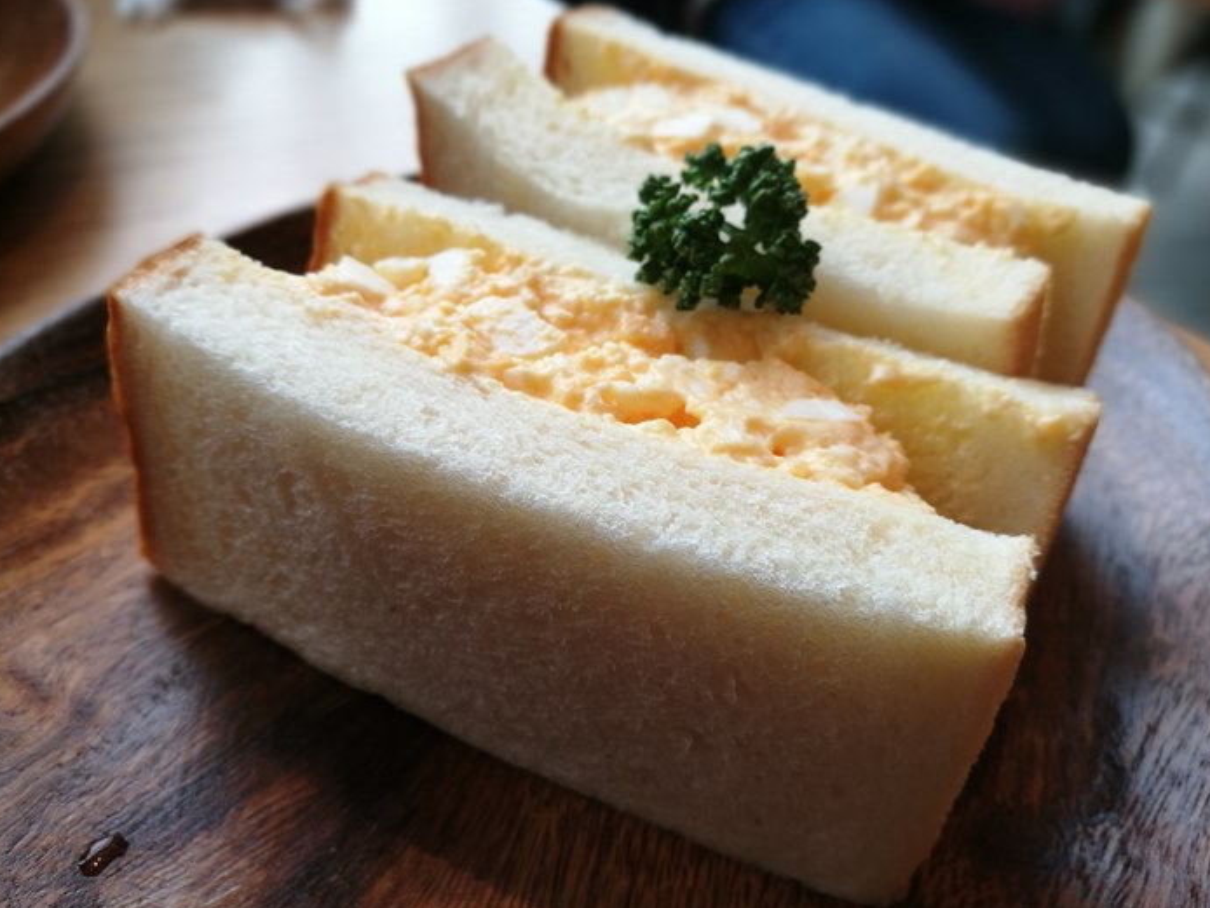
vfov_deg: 49.8
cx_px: 615
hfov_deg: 63.4
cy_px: 453
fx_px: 979
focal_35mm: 28
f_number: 4
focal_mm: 4.5
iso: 50
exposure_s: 1/60
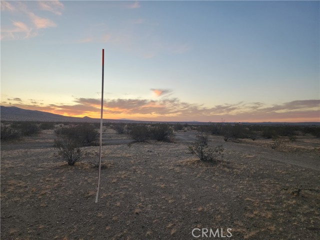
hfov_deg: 73.9
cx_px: 160
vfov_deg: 58.9
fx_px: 213
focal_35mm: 23
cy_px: 120
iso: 40
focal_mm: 5.4
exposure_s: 1/180
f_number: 1.8
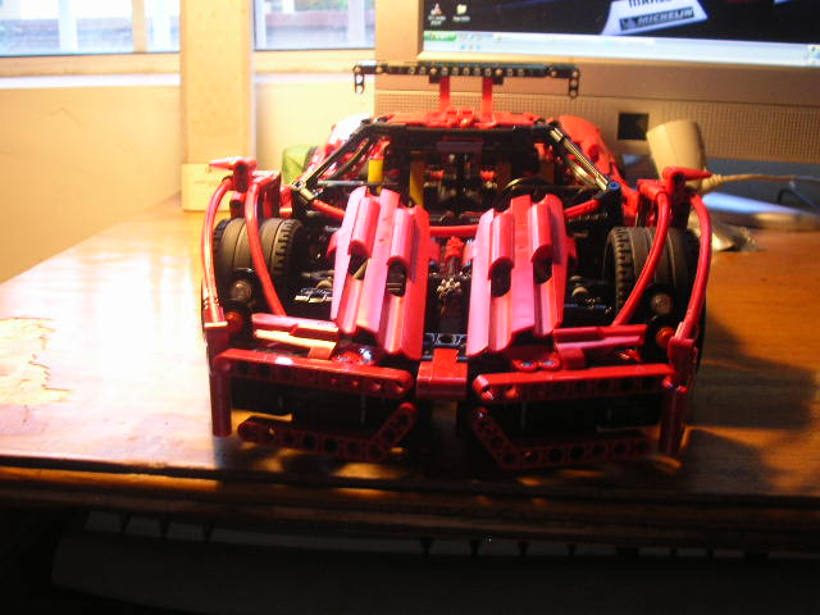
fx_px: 995
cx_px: 410
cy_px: 308
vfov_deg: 34.3
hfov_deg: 44.8
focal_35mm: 42
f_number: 3
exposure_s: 1/5.5
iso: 55
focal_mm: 7.1
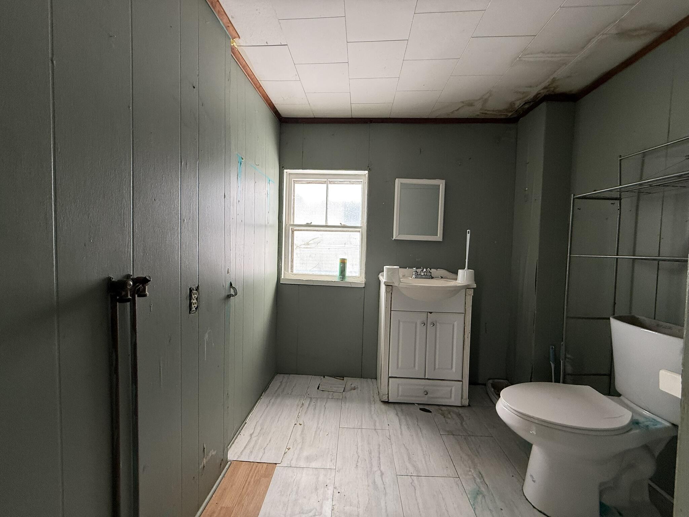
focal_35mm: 14
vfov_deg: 85.7
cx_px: 344
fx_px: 279
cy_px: 258
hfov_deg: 102.1
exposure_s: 1/99
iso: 125
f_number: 2.2
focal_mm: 2.22
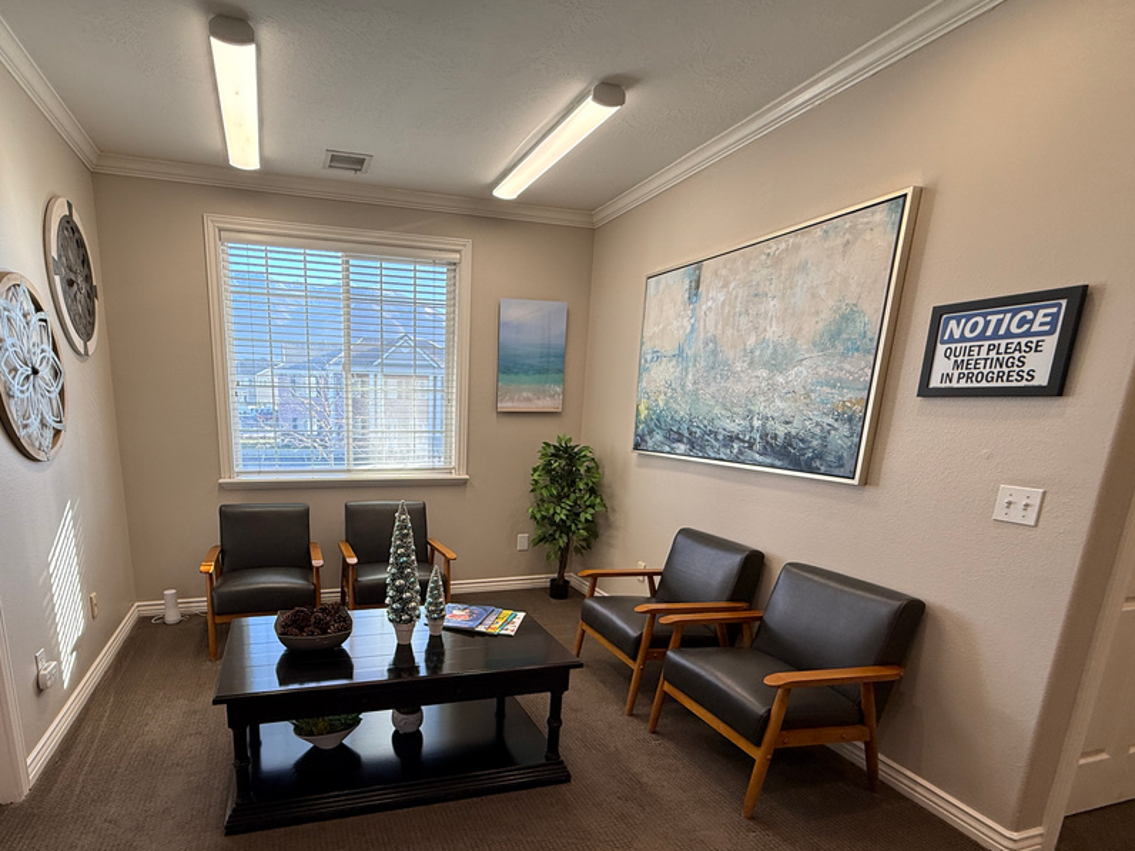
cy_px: 539
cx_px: 449
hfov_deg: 86.6
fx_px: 590
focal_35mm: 18
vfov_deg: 70.3
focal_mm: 2.22
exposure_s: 1/120
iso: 100
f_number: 2.2
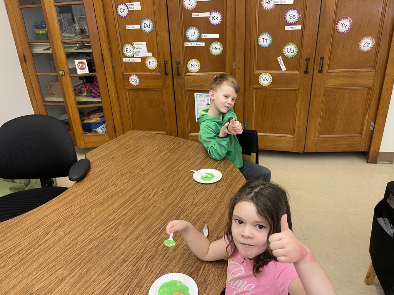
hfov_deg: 69.4
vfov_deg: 54.9
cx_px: 197
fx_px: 285
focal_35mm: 25
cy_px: 148
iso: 125
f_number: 1.6
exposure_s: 1/60
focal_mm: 5.1
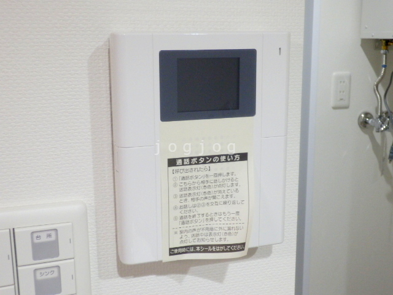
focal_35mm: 51
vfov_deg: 28.6
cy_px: 148
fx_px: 579
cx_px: 196
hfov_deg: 37.5
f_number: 4.4
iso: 400
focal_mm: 9.1
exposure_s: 1/40
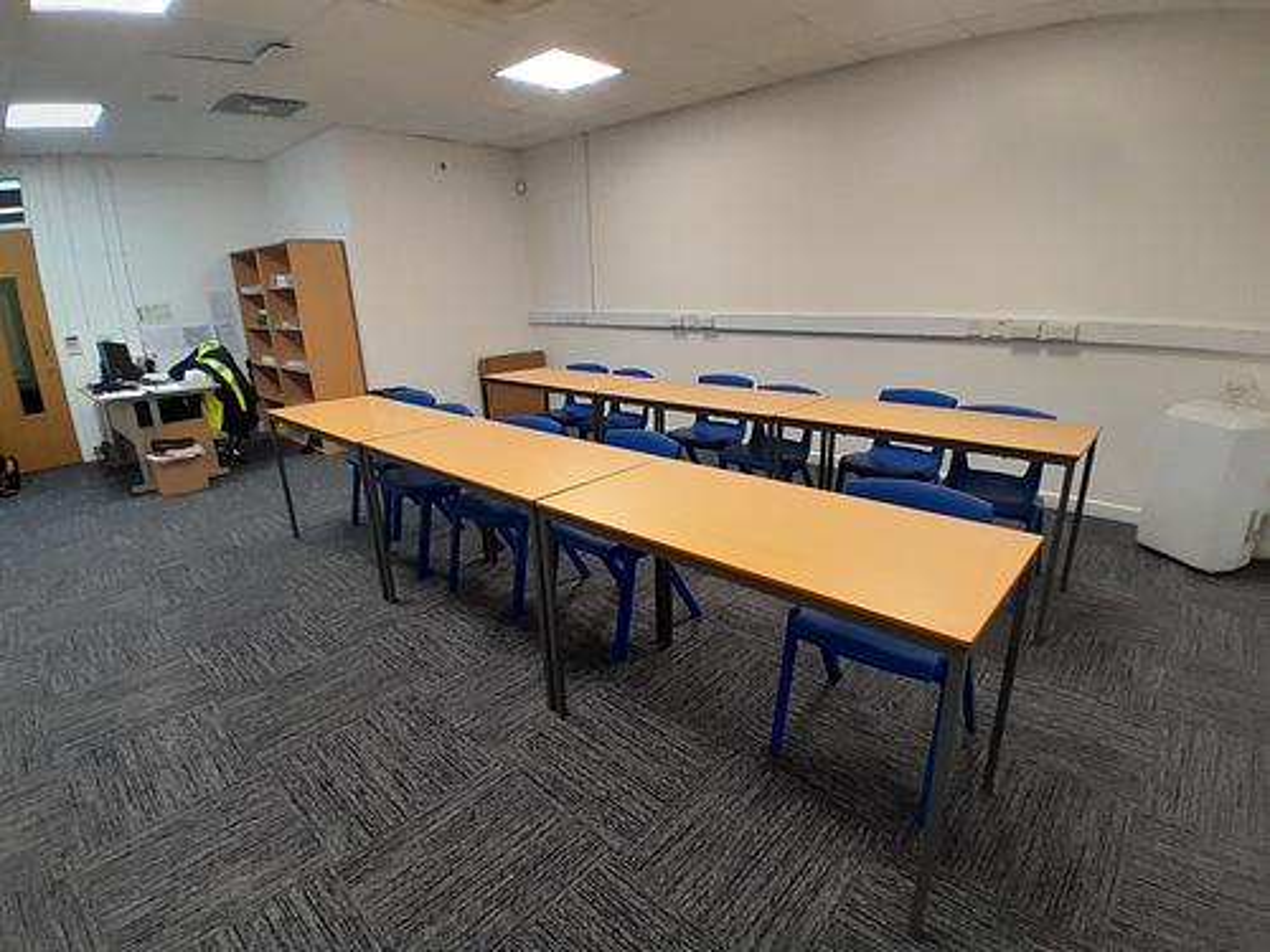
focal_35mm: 17
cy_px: 476
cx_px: 635
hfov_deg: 91.0
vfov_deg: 74.7
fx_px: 624
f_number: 2.2
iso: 125
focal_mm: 1.46
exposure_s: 1/50
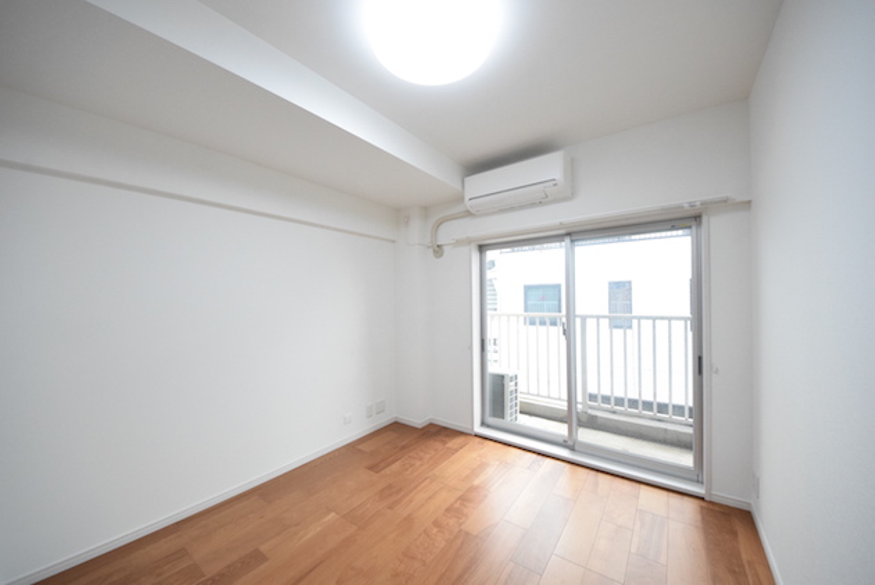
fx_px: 292
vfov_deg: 90.1
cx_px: 438
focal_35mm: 12
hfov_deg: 112.6
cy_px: 292
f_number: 8
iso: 3200
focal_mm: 8
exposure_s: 1/125
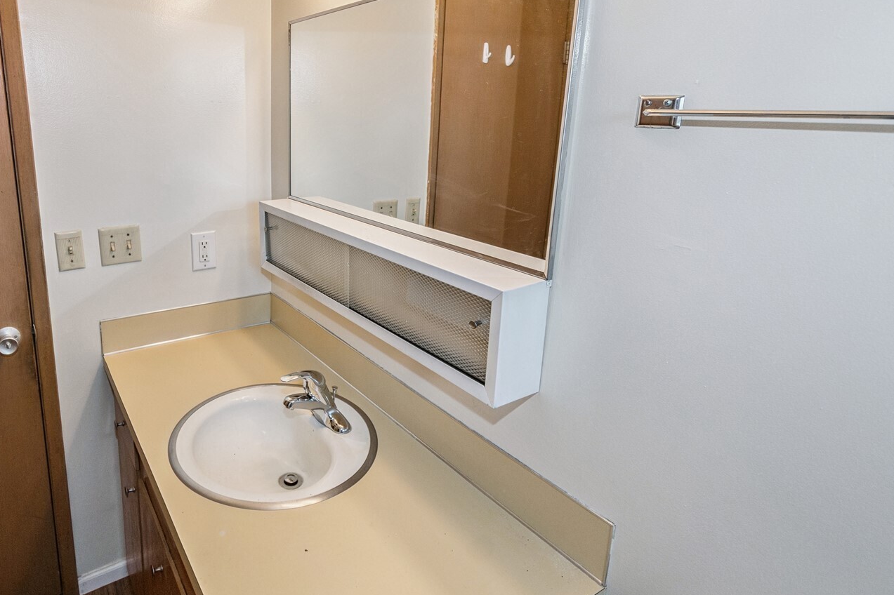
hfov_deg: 81.6
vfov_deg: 61.5
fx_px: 497
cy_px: 244
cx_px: 309
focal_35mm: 20
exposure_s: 1/60
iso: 250
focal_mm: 10
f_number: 4.5
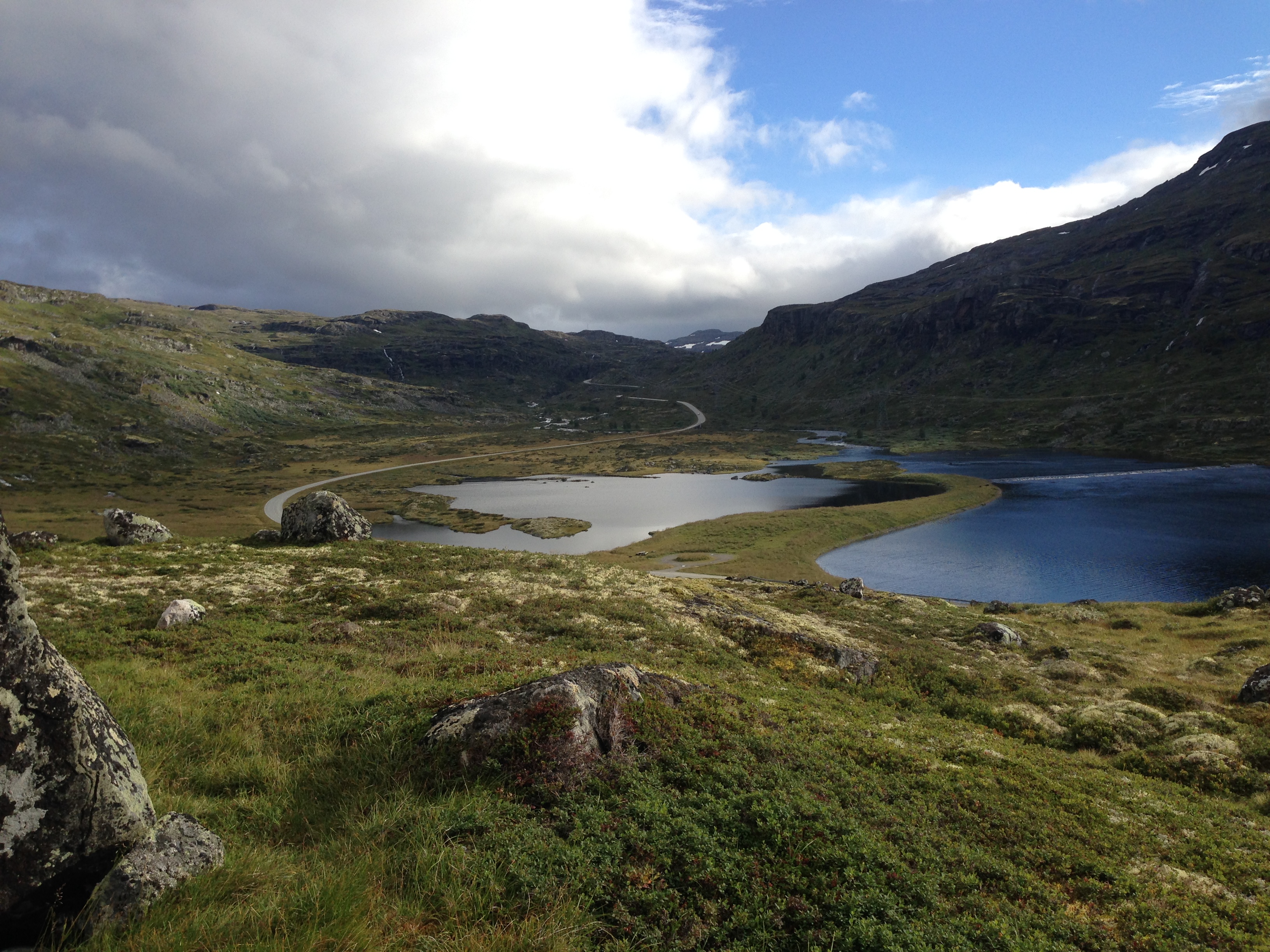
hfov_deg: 55.4
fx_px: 1211
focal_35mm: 33
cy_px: 476
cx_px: 635
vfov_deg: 42.9
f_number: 2.4
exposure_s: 1/1290
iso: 50
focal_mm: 4.12
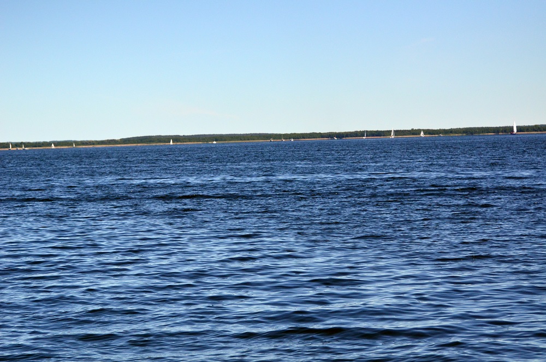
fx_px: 1589
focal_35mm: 105
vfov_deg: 13.0
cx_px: 273
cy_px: 181
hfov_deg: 19.5
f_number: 4.5
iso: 640
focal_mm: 70
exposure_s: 1/8000
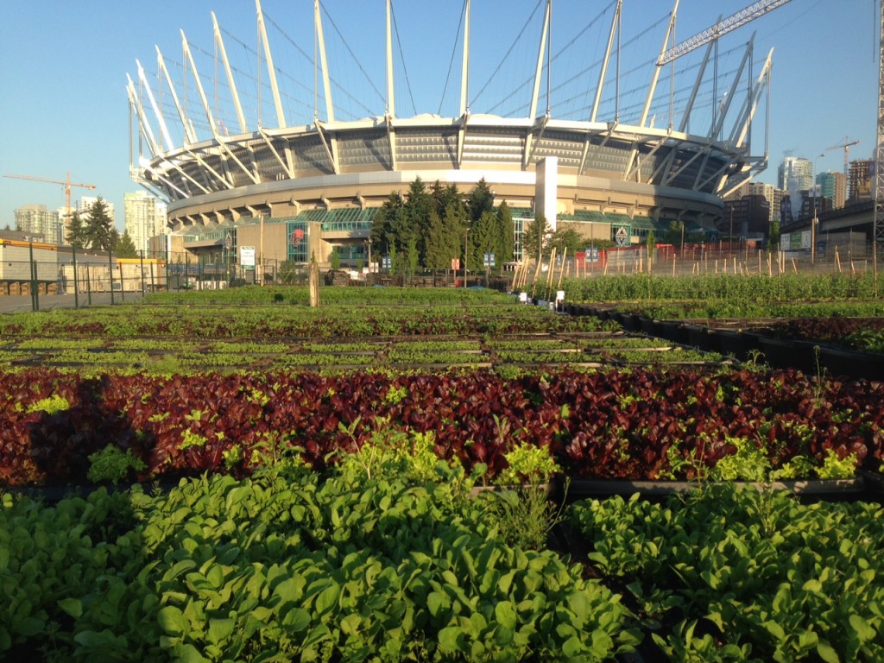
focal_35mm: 33
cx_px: 442
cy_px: 332
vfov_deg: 42.9
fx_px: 843
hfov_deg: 55.4
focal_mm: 4.12
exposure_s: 1/609
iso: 50
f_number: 2.4
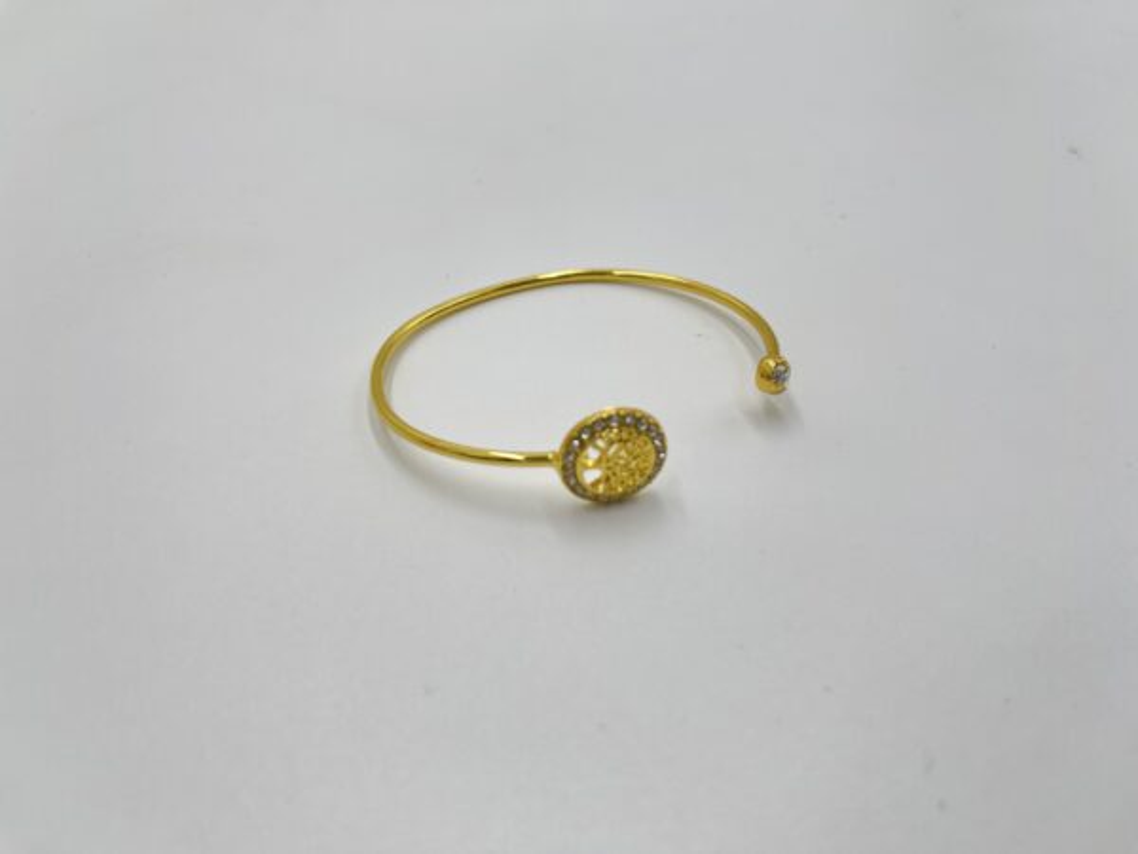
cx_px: 569
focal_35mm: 25
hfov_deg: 69.4
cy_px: 427
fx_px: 822
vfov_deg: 54.9
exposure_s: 1/318
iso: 50
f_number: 1.6
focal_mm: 5.1
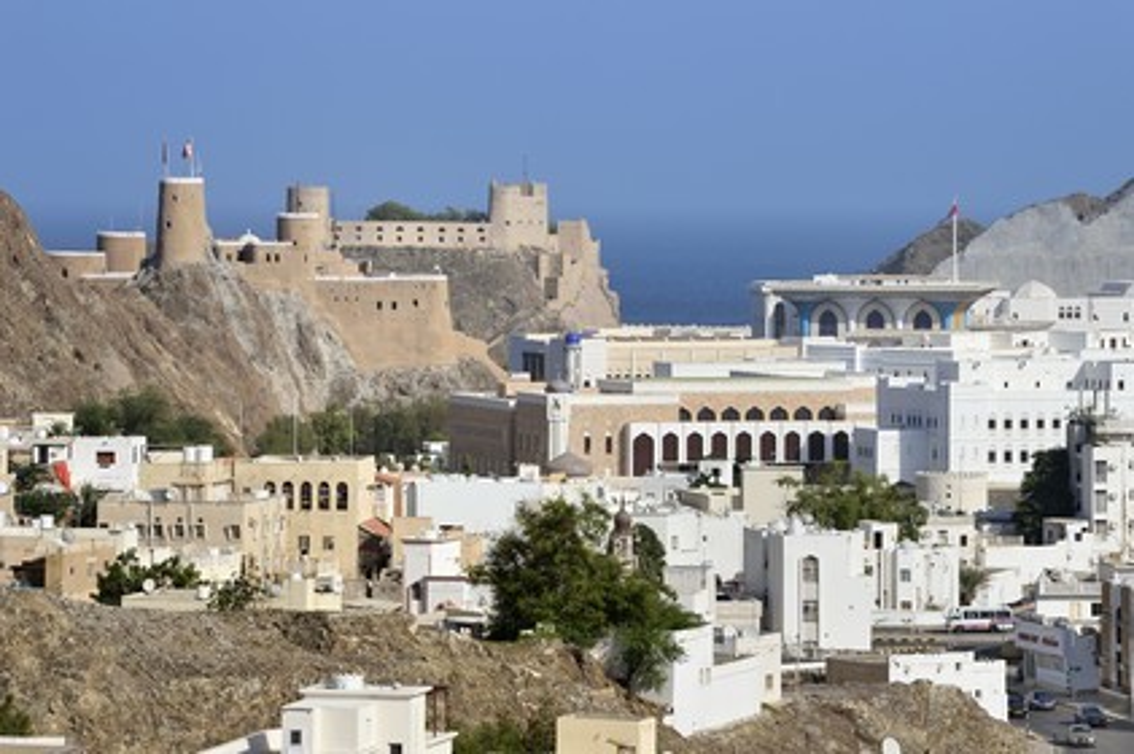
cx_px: 567
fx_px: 5351
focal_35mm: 170
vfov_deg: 8.1
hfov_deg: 12.1
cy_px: 377
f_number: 7.1
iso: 200
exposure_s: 1/1600
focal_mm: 170
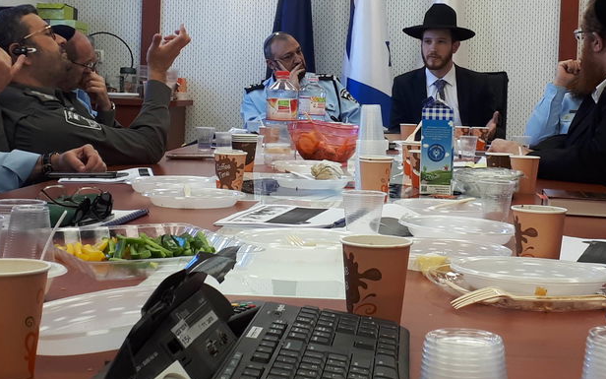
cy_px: 98
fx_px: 1074
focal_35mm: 65
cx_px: 362
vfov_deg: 19.9
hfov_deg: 31.4
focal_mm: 3.6
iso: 50
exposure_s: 1/100
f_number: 1.9
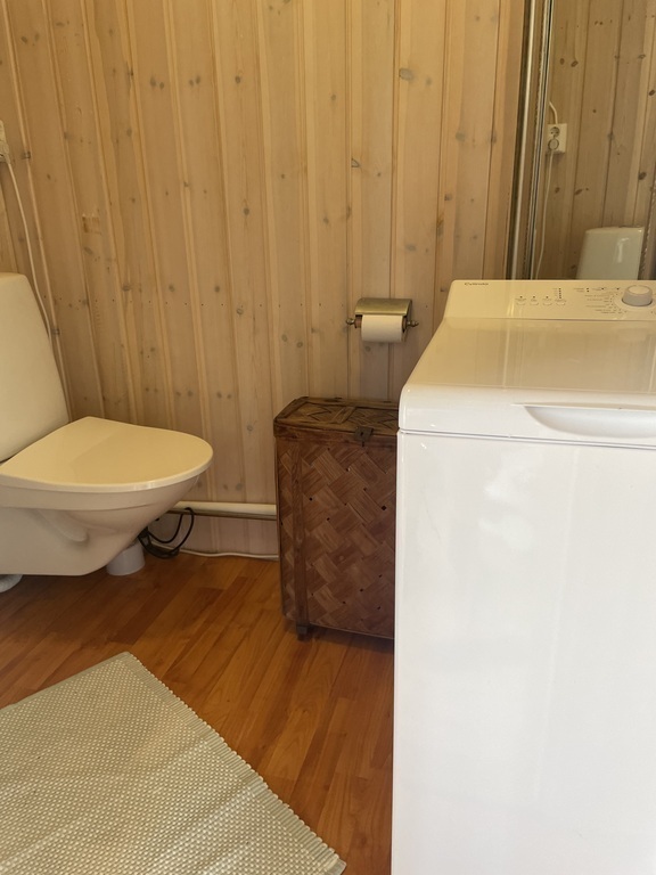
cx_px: 328
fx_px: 657
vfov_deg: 67.3
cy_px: 438
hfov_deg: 53.1
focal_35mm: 26
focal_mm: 4.2
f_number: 1.6
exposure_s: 1/100
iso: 125
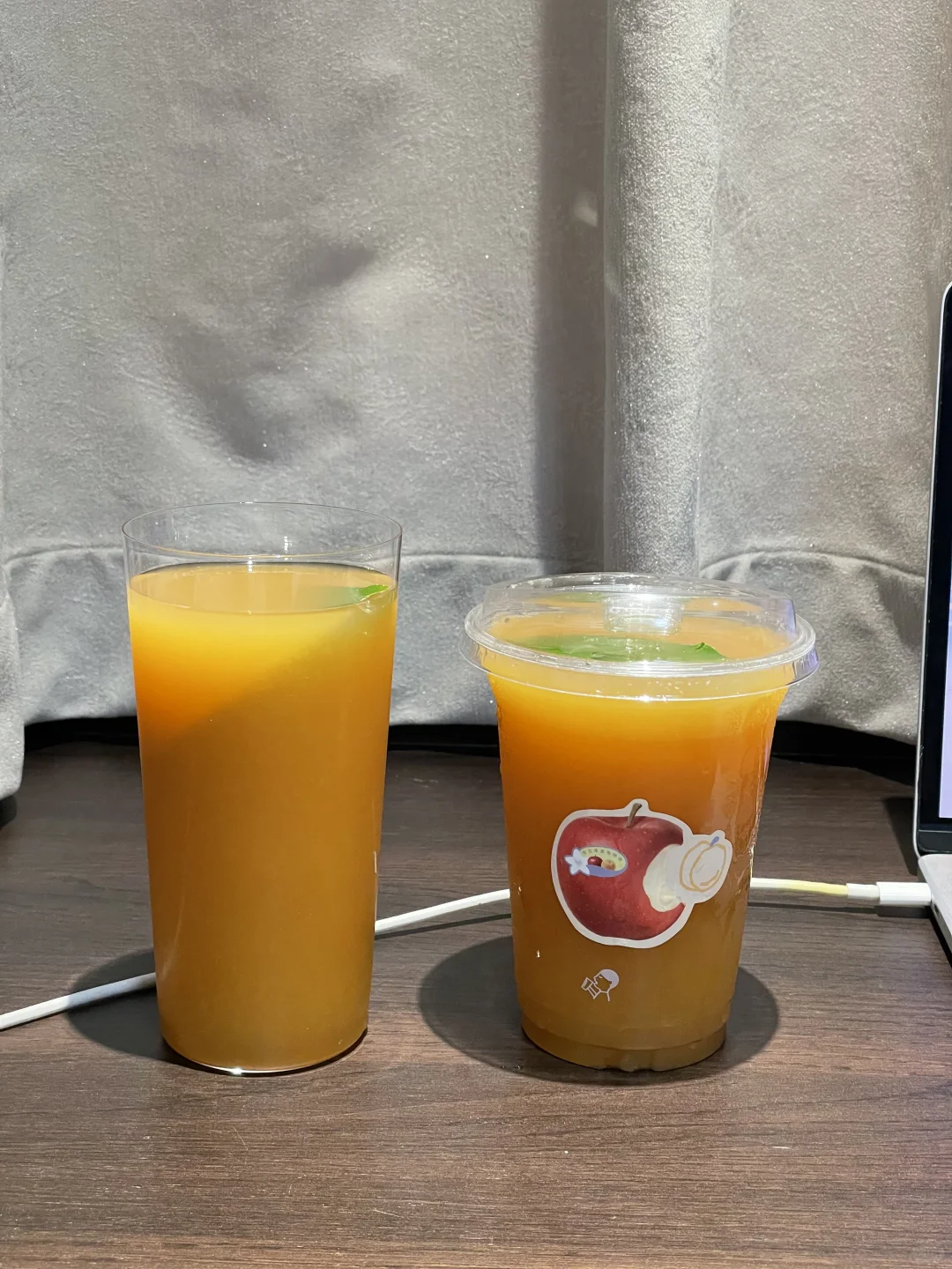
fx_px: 1907
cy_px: 634
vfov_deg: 36.8
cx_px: 476
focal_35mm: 52
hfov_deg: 28.0
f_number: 2
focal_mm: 6
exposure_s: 1/60
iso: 250
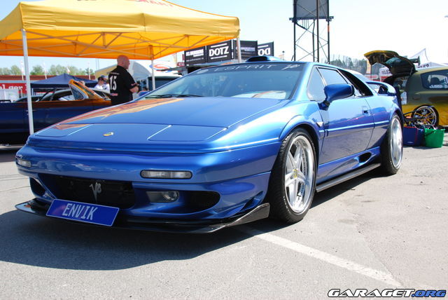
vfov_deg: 34.3
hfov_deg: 49.5
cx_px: 224
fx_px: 486
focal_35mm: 39
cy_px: 150
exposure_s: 1/200
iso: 100
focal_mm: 26
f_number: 7.1
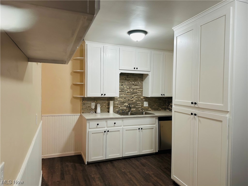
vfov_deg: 56.8
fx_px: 172
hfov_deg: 71.6
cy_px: 93
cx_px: 124
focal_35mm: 24
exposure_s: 1/60
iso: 200
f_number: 1.78
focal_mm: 6.86
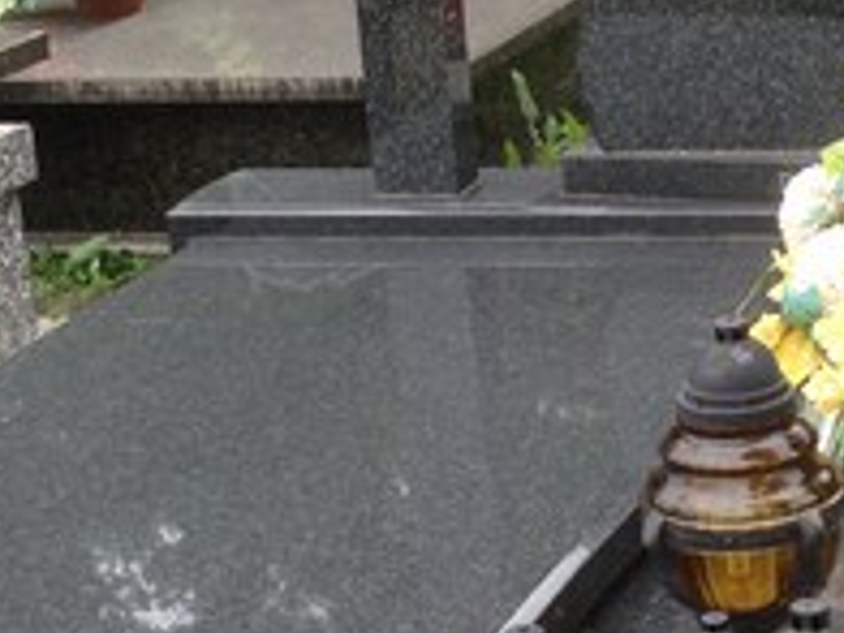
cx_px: 560
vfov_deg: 13.7
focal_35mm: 108
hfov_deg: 18.2
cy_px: 465
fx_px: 2633
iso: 50
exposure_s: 1/357
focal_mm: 4.12
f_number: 2.4
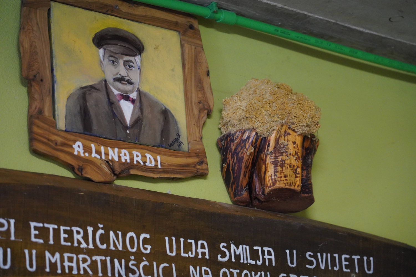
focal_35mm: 105
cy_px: 138
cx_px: 208
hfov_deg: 19.5
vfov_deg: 13.0
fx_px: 1213
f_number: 4
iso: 8000
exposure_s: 1/160
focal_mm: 105
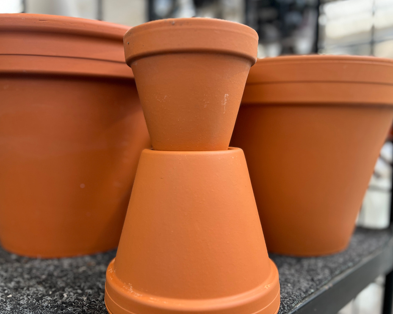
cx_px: 184
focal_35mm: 28
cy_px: 153
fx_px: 326
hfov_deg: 62.2
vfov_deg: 51.5
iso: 64
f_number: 1.5
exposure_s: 1/120
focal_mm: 5.7
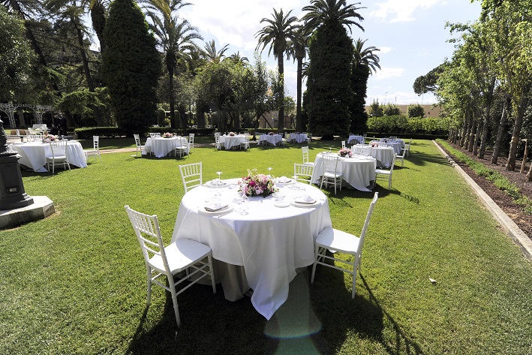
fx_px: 207
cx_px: 266
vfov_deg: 81.2
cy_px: 178
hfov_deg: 104.2
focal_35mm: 14
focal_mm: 14
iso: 250
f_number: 11
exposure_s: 1/400
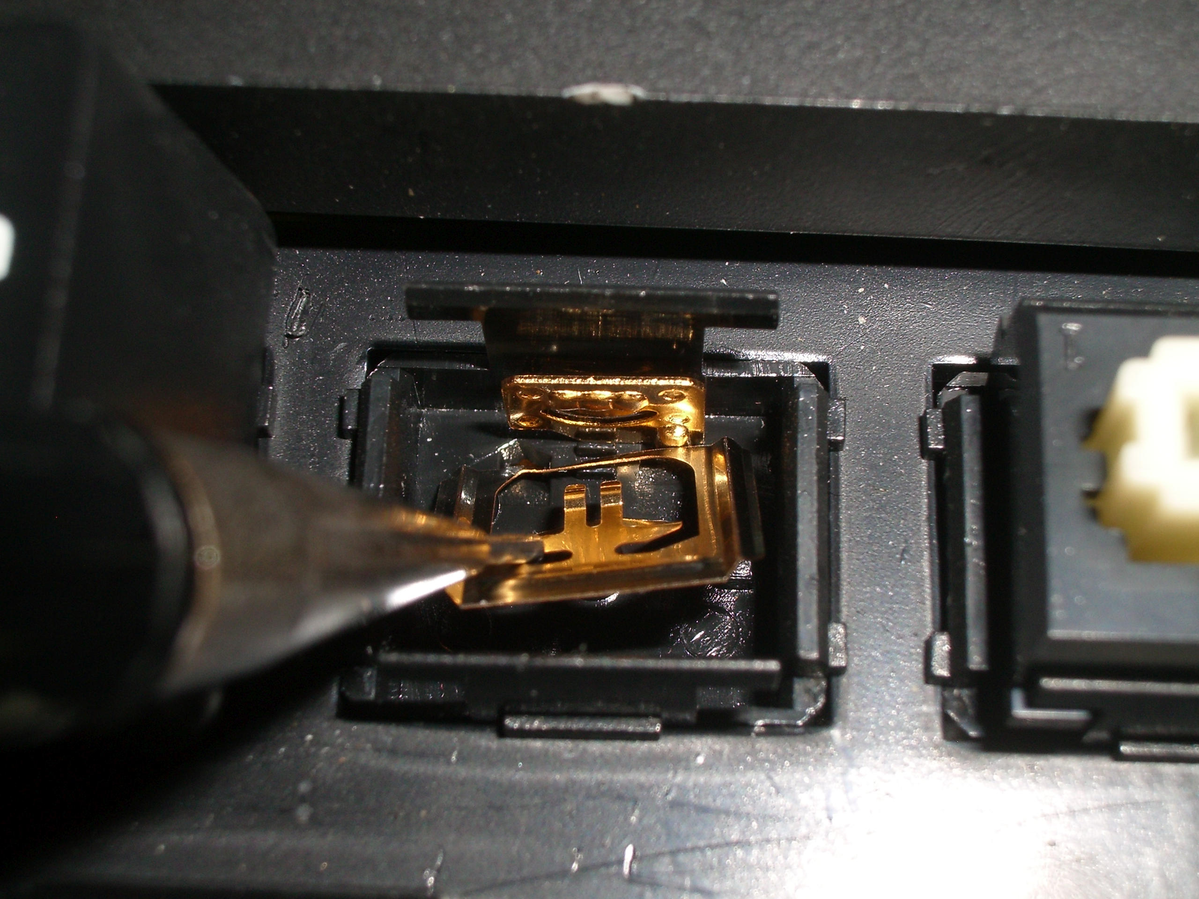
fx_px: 2148
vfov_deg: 23.7
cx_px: 600
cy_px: 450
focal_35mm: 62
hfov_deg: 31.2
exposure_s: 1/60
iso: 80
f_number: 5.6
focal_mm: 10.2
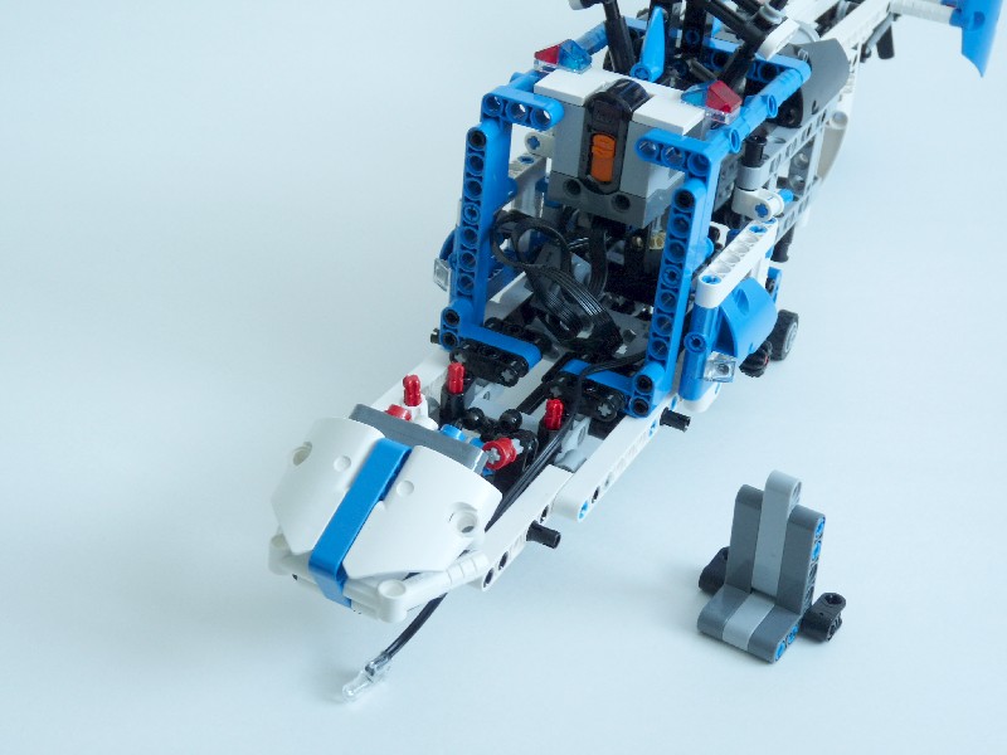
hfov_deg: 34.9
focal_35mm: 55
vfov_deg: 26.6
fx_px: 1600
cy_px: 378
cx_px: 504
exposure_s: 1/3.2
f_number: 3.6
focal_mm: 9.8
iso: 100
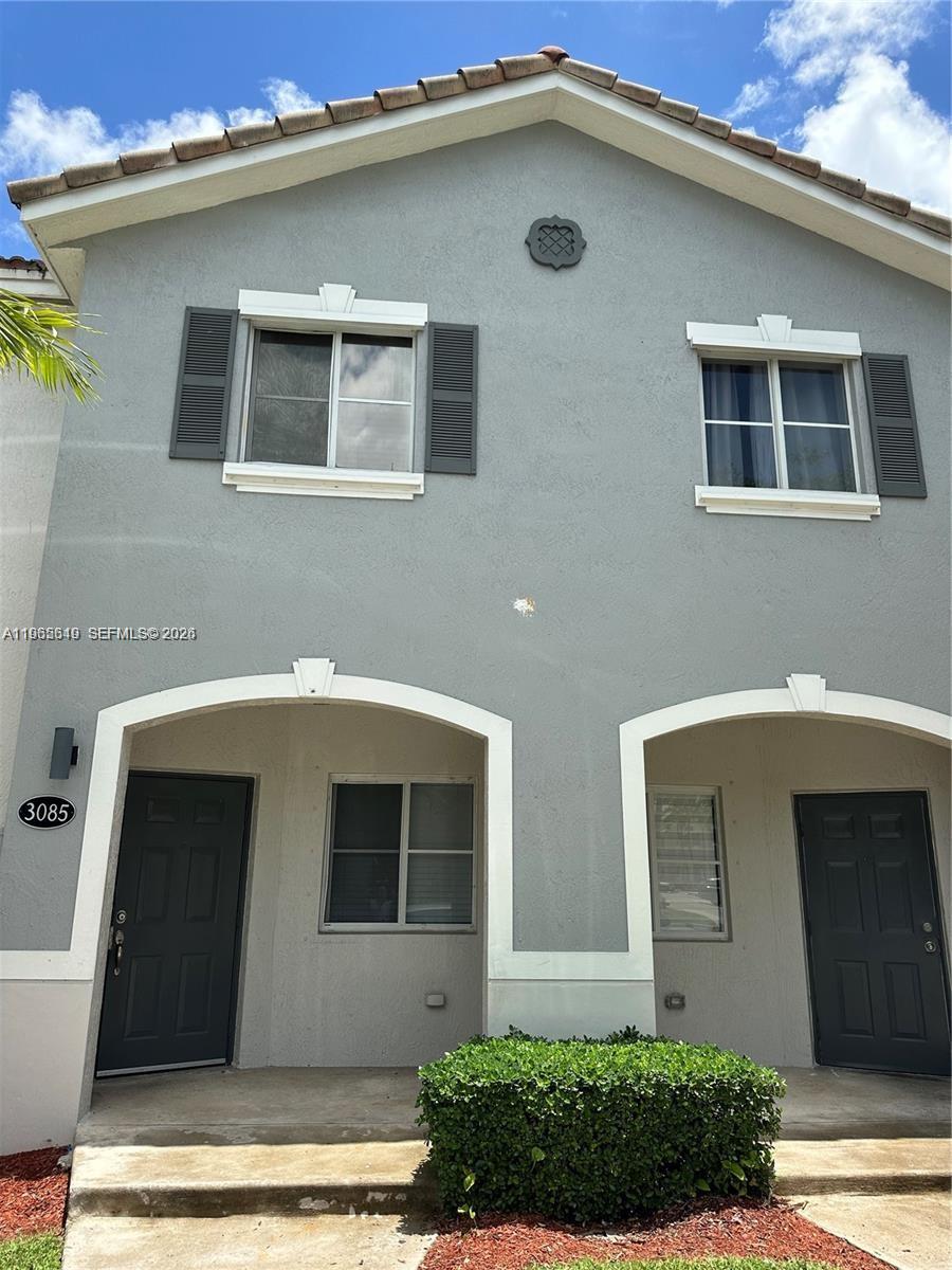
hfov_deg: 56.8
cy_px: 635
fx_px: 880
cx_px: 476
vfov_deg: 71.6
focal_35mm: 24
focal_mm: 6.86
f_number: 1.78
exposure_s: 1/3717
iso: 80
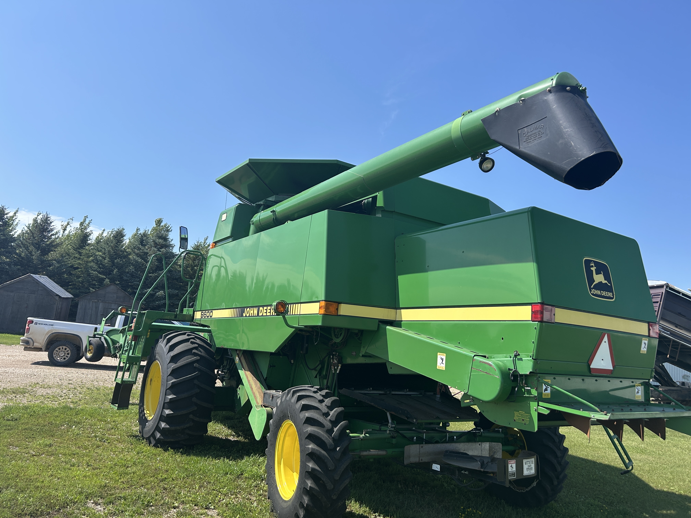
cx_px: 346
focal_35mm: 26
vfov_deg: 53.1
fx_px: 519
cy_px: 259
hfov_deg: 67.3
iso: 50
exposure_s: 1/3704
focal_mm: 5.7
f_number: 1.5
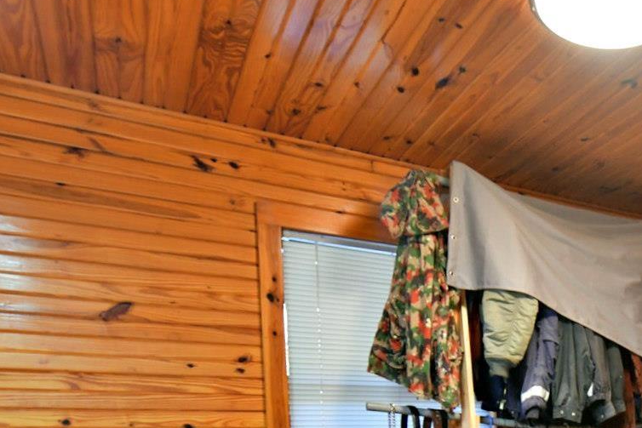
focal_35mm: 36
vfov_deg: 32.1
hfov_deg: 44.7
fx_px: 642
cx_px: 648
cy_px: 483
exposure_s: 1/100
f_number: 4.5
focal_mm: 14
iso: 2500
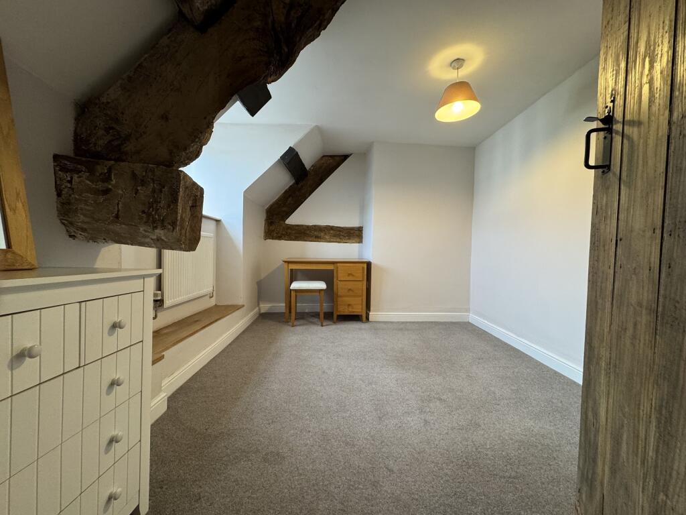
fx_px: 277
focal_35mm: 14
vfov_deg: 85.7
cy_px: 258
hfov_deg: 102.1
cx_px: 343
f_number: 2.2
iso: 200
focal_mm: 2.22
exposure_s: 1/50
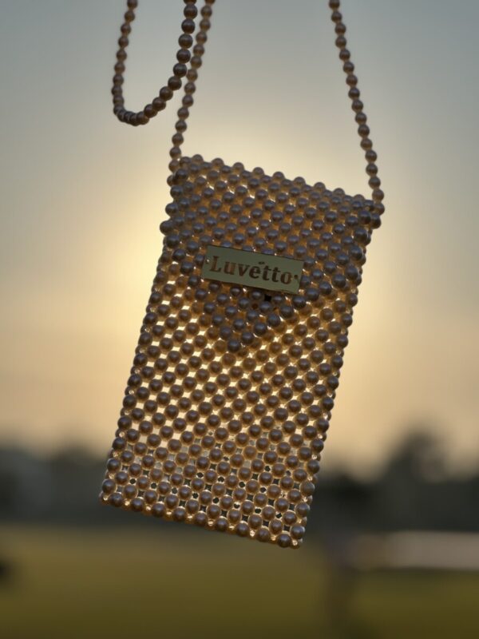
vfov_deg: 25.3
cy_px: 320
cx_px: 240
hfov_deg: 19.1
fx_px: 1421
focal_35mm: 77
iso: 32
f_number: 2.8
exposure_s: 1/889
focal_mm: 9
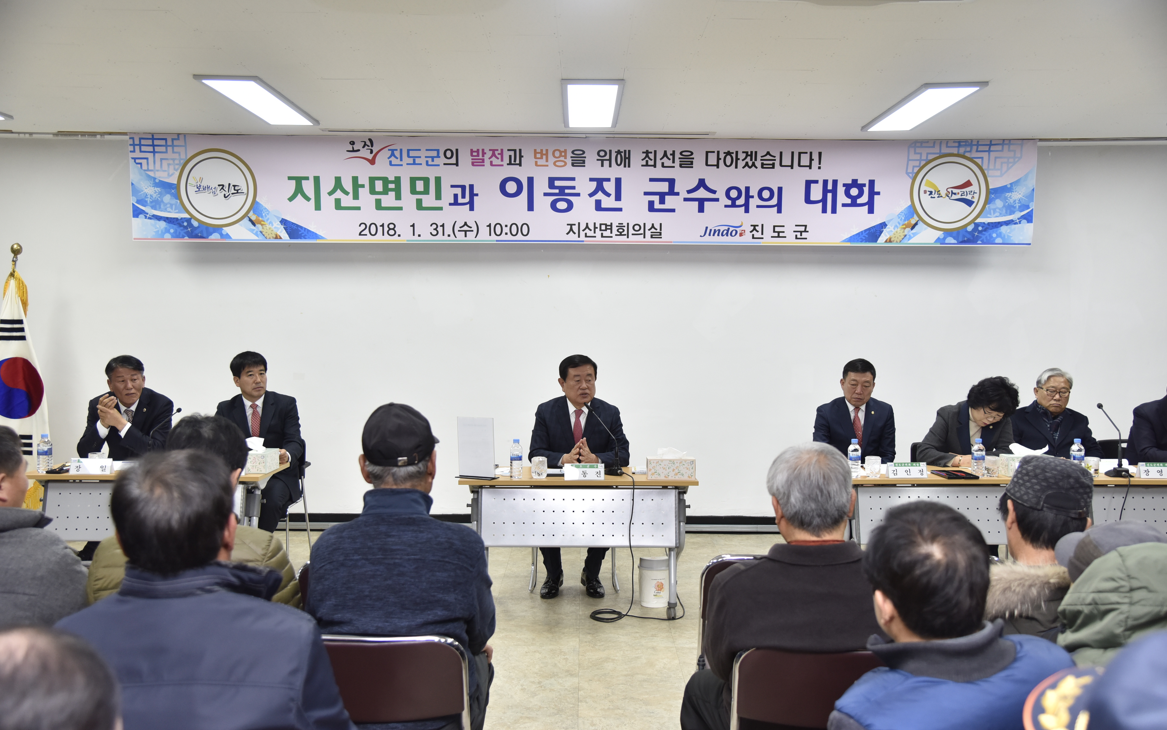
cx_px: 587
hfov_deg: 55.3
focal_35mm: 35
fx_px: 1113
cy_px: 390
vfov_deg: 36.3
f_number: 4
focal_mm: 34
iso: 1000
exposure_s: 1/160
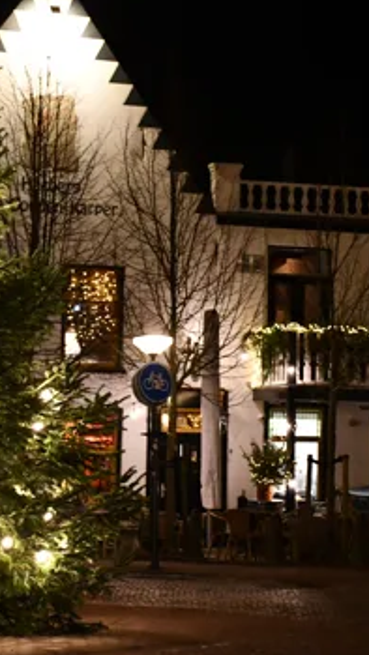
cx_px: 264
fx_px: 1965
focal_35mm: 113
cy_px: 333
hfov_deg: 10.7
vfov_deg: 18.9
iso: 4000
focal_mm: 42
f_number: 5
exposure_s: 1/50
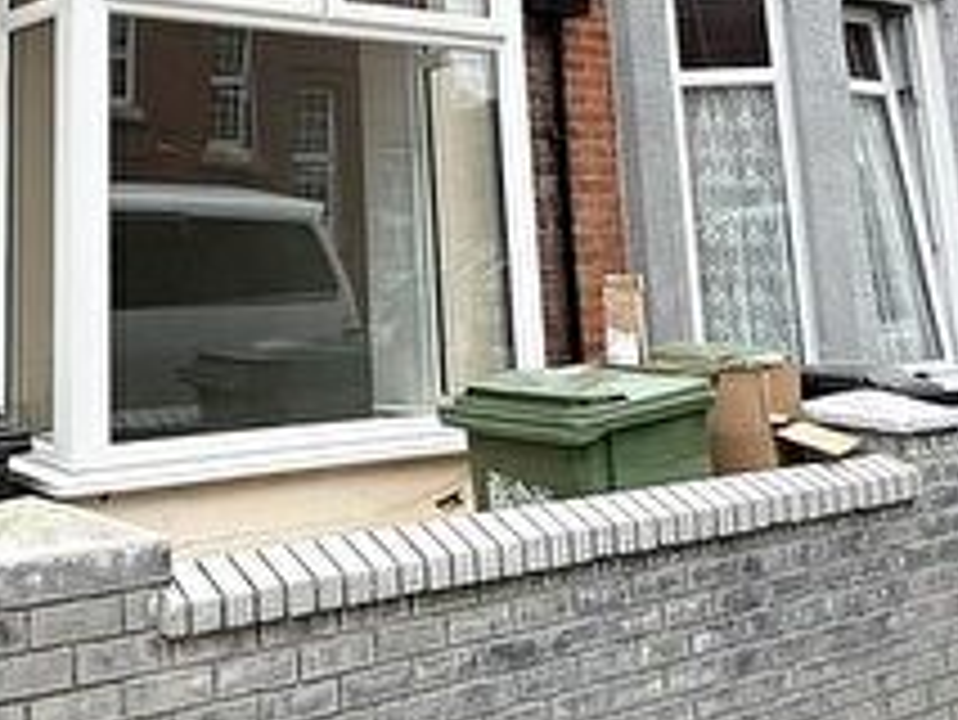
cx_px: 117
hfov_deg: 38.7
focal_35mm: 46
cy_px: 11
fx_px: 1274
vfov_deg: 29.6
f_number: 2.2
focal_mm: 2.22
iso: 50
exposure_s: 1/955
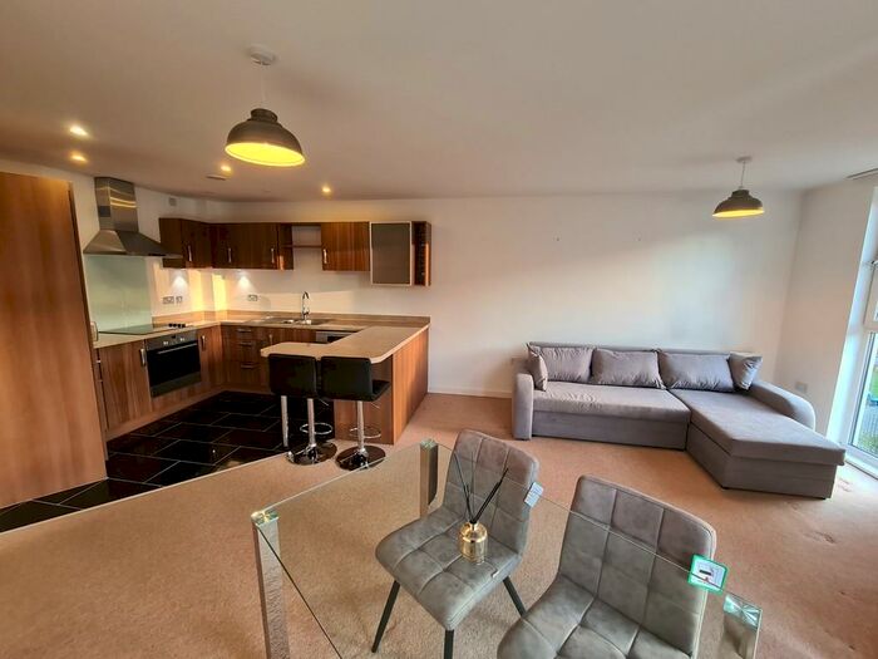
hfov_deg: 106.2
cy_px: 330
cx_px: 439
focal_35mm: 13
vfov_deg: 89.9
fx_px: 330
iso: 200
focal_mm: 2.2
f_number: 2.2
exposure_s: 1/50
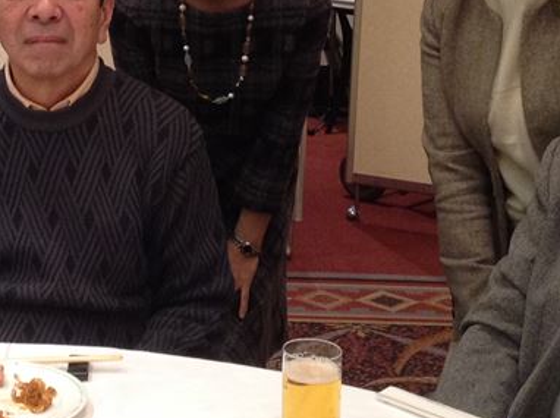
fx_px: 1534
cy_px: -1
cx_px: 125
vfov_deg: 15.2
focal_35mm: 95
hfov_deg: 20.5
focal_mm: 4.28
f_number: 2.4
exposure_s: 1/15
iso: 100
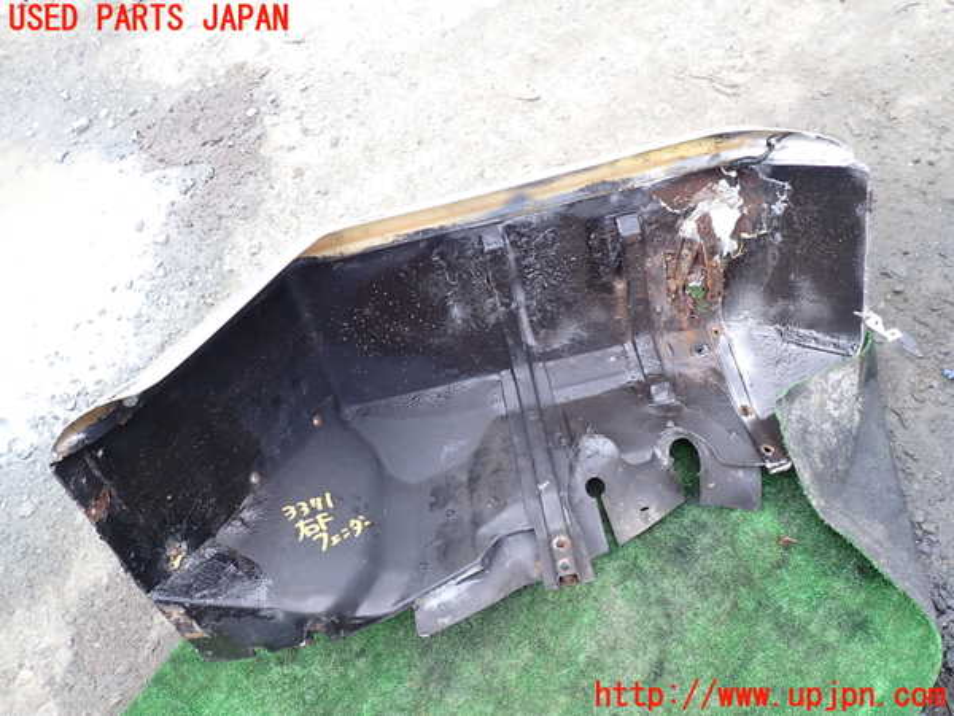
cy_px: 358
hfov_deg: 69.4
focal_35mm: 25
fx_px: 689
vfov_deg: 54.9
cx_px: 477
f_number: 2.8
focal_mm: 4.5
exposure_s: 1/100
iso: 100
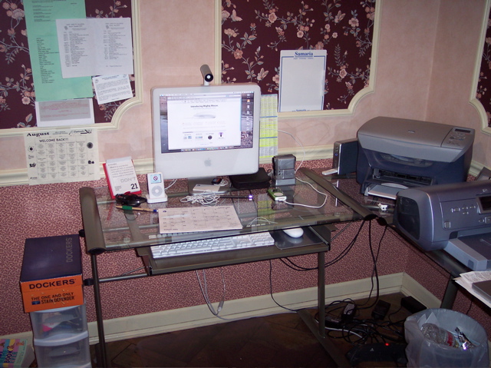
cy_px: 184
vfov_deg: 37.7
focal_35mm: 38
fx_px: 539
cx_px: 246
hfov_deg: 49.0
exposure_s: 1/30
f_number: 2.8
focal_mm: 8
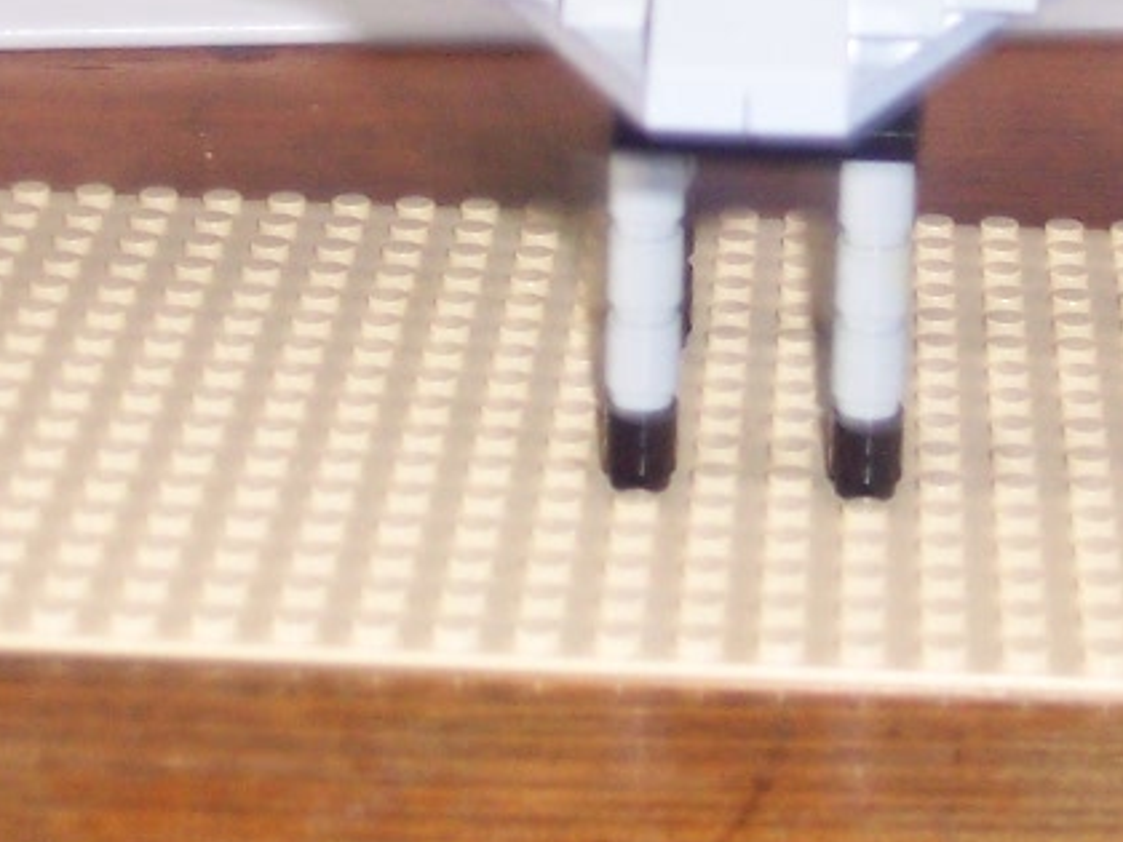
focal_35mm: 139
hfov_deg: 14.2
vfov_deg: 10.6
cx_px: 650
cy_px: -19
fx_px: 4509
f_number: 2.8
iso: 140
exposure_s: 1/2
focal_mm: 8
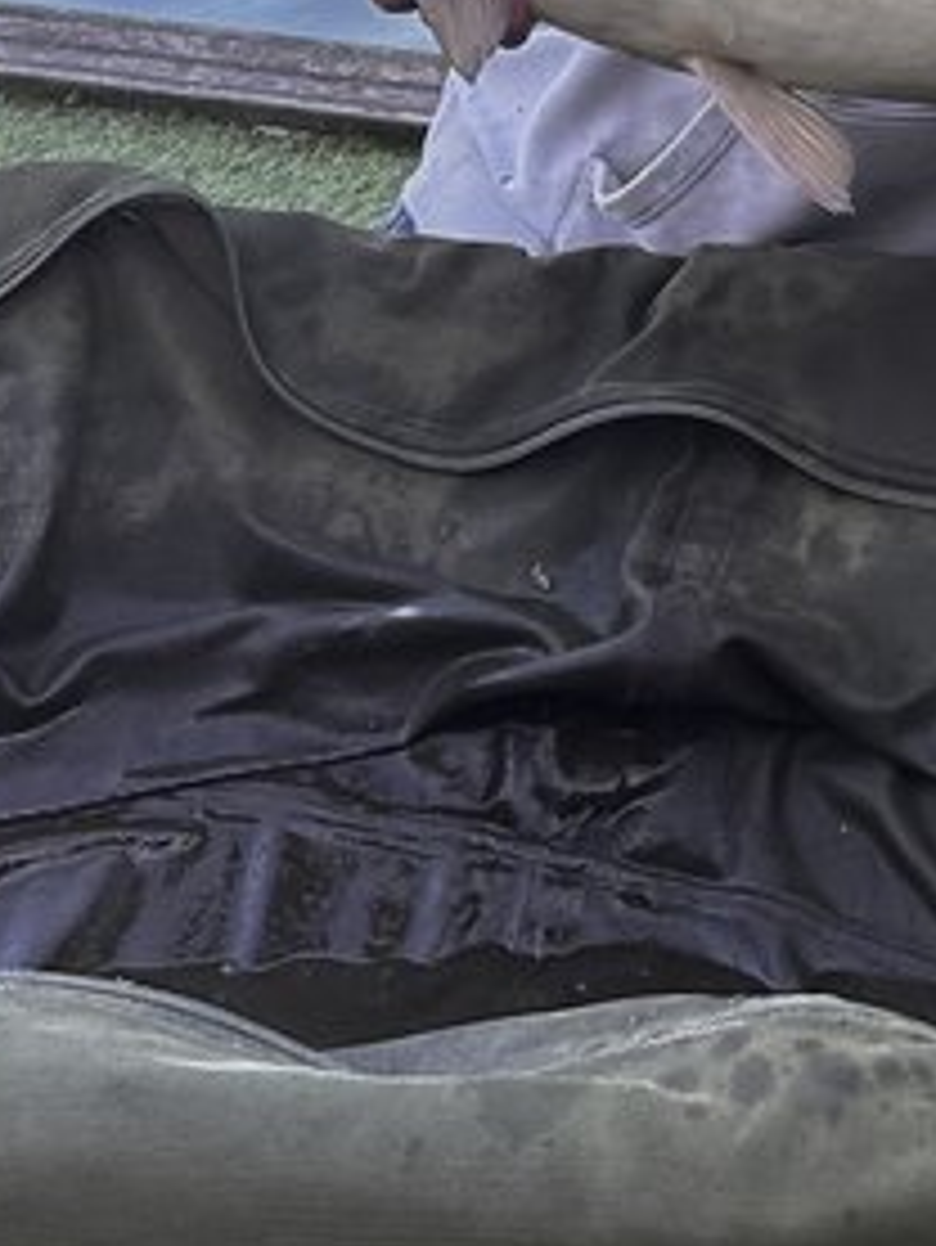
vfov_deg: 17.7
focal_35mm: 100
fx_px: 3602
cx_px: 1521
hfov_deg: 13.7
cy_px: -585
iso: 50
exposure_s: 1/448
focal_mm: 5.7
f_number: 1.5
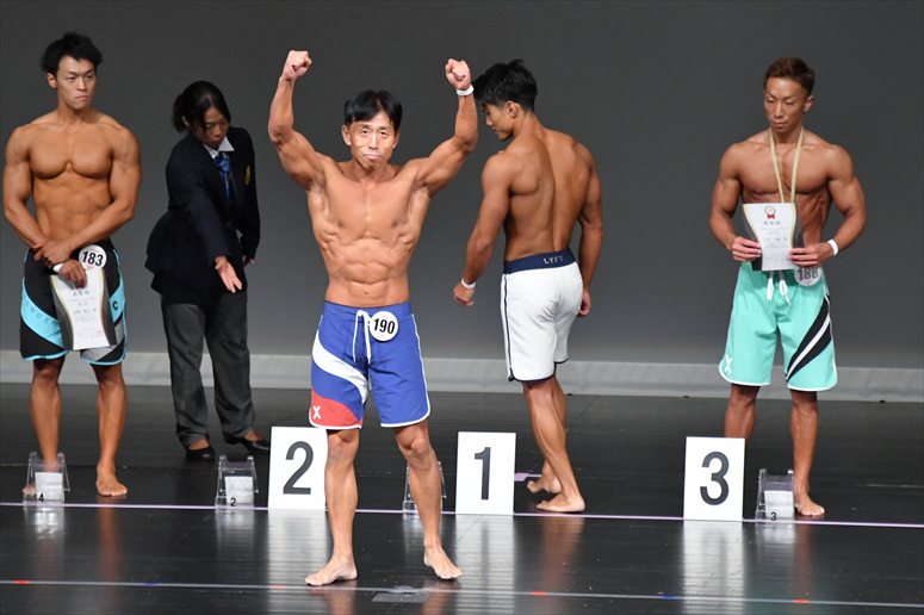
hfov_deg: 6.0
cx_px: 462
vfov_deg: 4.0
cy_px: 308
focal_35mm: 345
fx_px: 8851
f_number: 5.6
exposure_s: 1/400
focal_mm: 230
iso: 5000
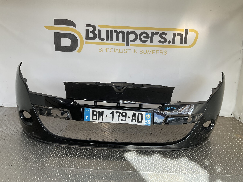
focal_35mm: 29
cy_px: 91
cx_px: 122
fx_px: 204
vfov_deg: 48.2
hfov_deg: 61.7
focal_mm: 3
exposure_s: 1/149
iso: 16
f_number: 1.8
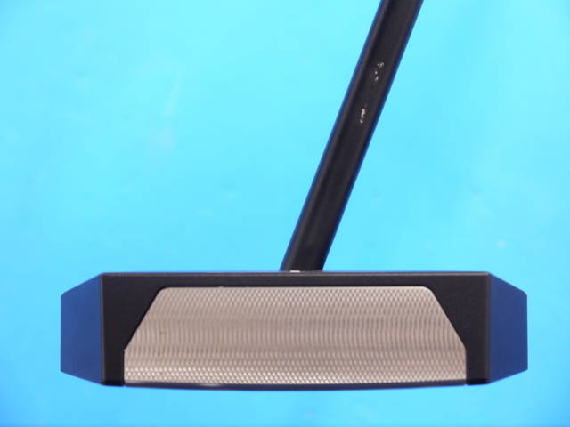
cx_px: 285
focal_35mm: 78
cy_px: 214
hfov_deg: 25.0
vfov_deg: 18.9
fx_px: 1284
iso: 800
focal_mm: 39
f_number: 5.5
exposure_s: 1/50
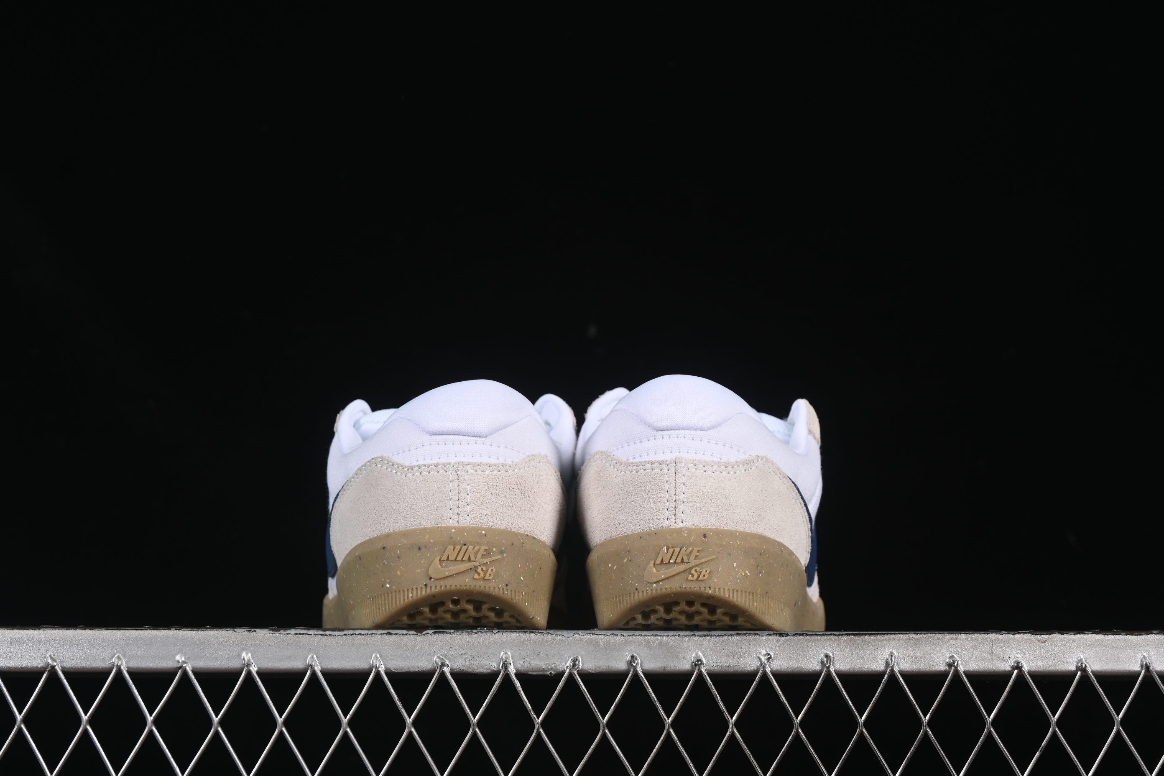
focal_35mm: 75
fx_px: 2425
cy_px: 388
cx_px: 582
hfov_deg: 27.0
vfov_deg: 18.2
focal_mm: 50
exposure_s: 1/80
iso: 160
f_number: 8
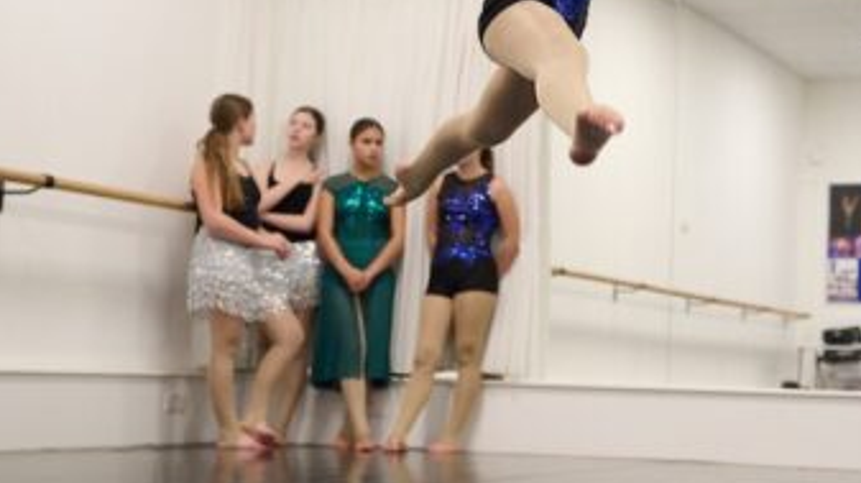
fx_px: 1916
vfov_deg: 14.3
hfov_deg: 25.1
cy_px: 74
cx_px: 623
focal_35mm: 84
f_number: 3.2
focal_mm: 45
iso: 5000
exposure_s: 1/400
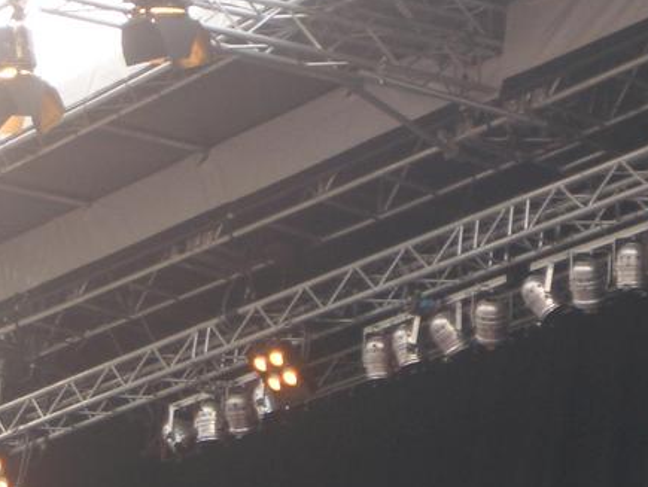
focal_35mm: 174
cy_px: 149
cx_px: 399
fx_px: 3260
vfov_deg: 8.5
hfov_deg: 11.3
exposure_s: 1/30
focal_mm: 12.2
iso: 50
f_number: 3.9
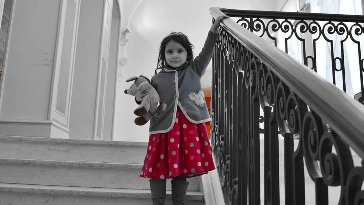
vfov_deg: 27.4
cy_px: 57
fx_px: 415
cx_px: 181
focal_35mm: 43
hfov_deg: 47.4
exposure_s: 1/60
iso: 720
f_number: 4
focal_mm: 18
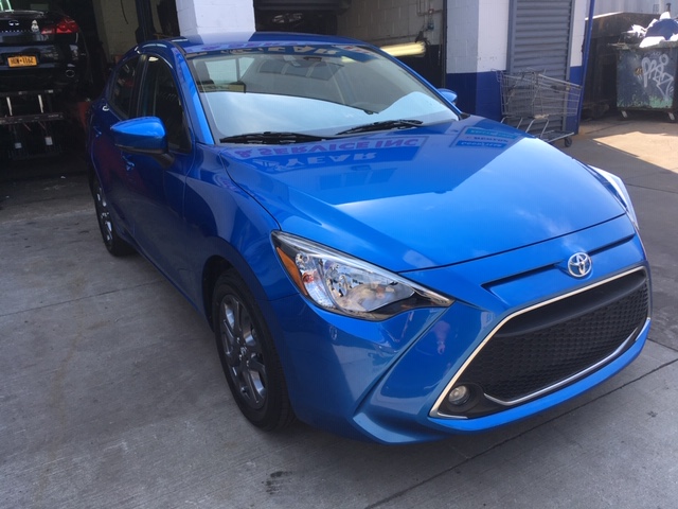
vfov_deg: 48.2
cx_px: 339
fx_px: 568
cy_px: 254
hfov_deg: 61.7
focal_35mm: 29
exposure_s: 1/506
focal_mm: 4.15
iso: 25
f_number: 2.2
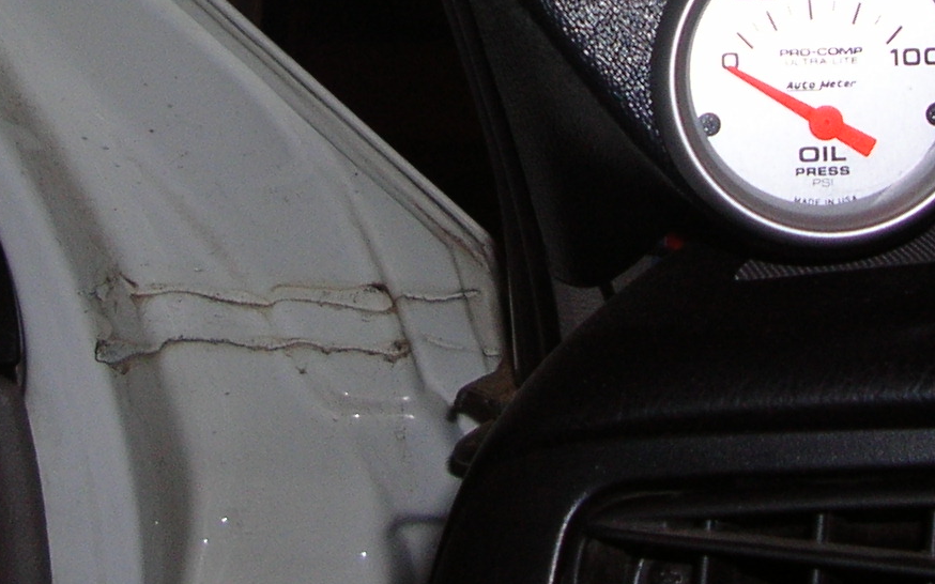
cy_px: -46
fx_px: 2471
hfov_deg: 21.4
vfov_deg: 13.2
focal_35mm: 97
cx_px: 490
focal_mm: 5.8
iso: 50
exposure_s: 1/60.1
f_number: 2.8
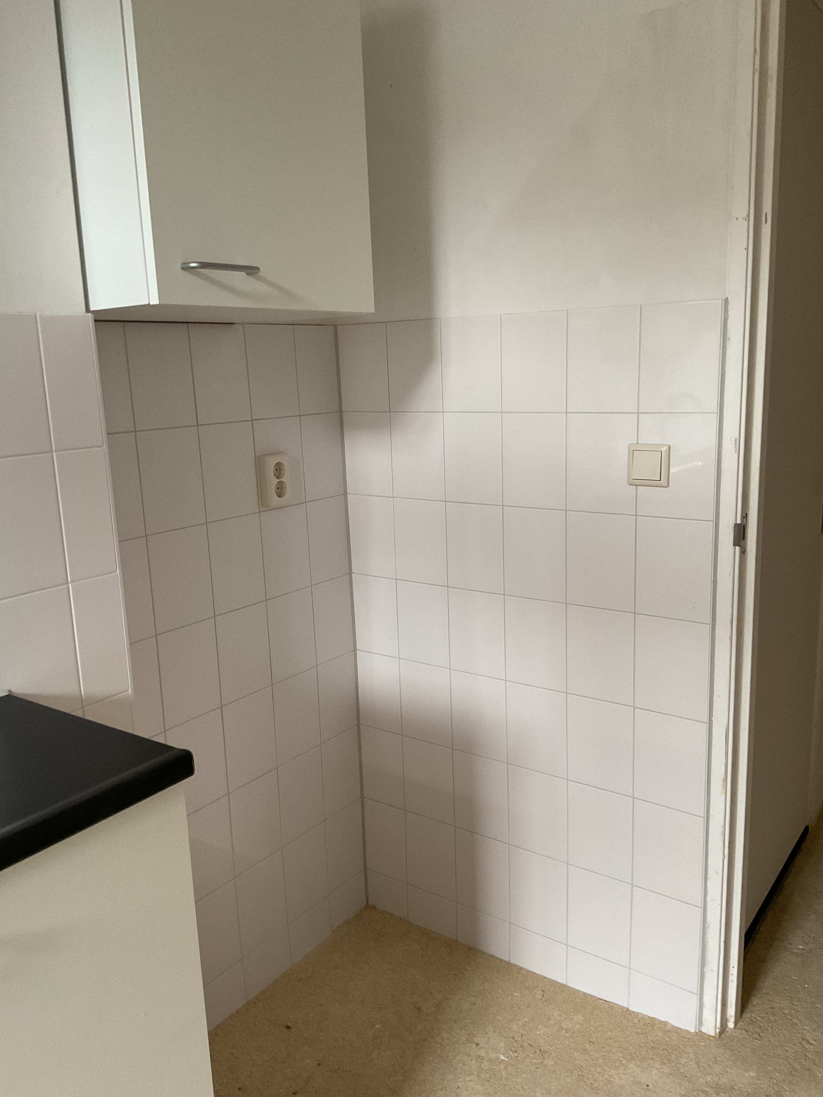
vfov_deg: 61.7
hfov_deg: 48.2
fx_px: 919
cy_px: 548
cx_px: 412
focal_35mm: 29
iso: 200
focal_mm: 3
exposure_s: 1/60
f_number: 1.8
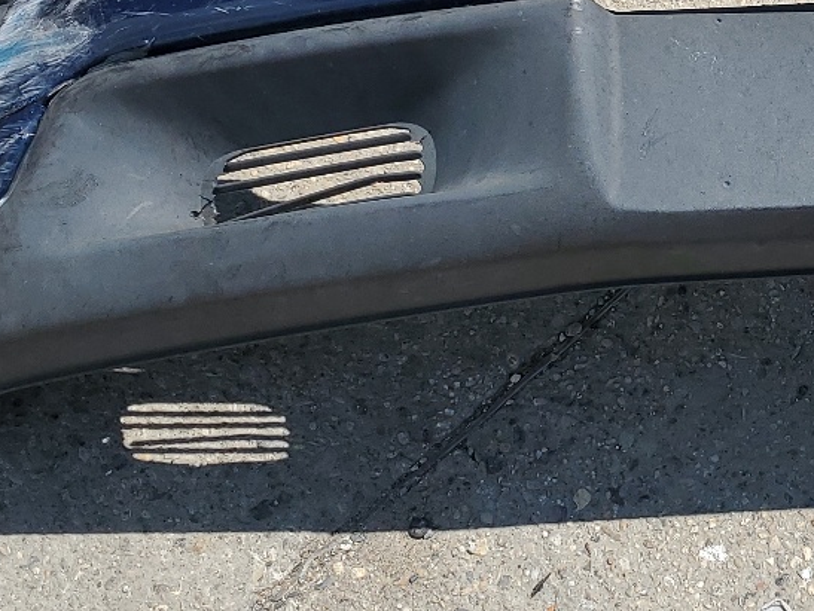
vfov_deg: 19.4
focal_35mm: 76
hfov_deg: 24.8
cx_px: 757
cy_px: 224
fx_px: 1788
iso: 50
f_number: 1.5
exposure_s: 1/3333
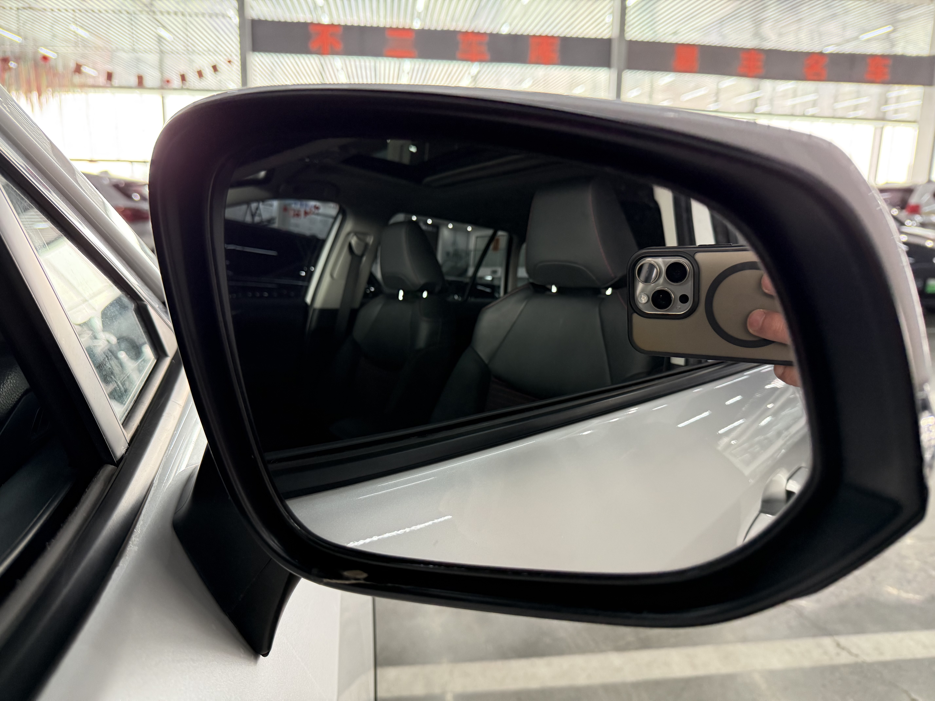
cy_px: 350
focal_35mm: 24
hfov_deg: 71.6
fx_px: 648
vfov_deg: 56.8
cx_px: 468
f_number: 1.78
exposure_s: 1/60
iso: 250
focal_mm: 6.76
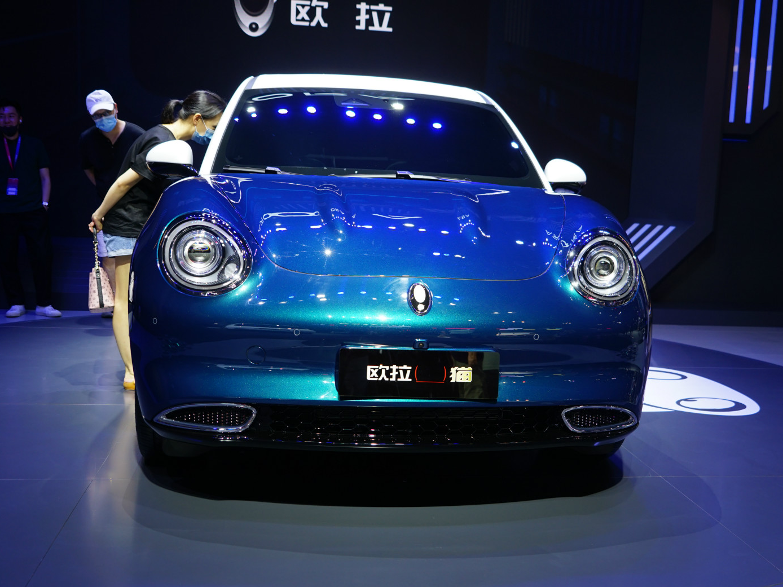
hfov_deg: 45.7
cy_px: 292
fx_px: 927
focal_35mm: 41
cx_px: 443
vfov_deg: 35.1
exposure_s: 1/100
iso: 400
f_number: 4.5
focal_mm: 37
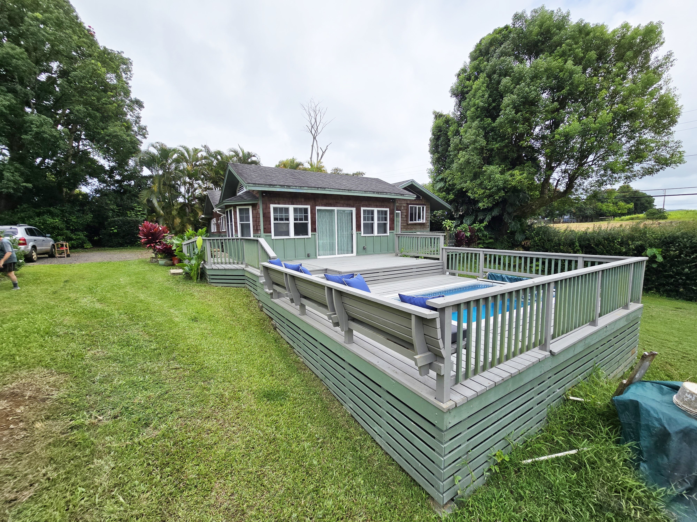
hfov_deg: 106.2
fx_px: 262
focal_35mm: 13
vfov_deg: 89.9
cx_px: 348
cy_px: 261
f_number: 2.2
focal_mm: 2.2
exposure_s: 1/1601
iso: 50
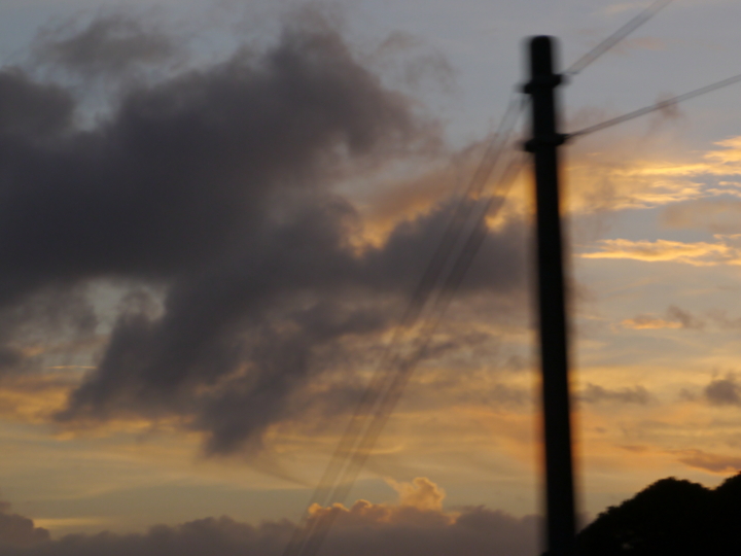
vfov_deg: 8.8
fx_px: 3618
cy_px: 278
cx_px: 370
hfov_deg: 11.7
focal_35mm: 169
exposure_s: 1/160
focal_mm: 42
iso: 160
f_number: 5.6
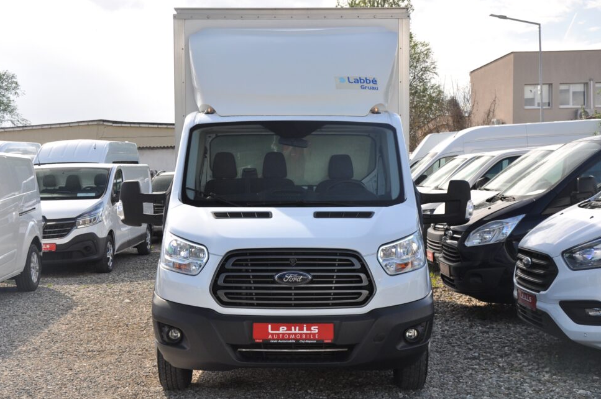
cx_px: 296
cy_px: 196
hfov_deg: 36.9
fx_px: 900
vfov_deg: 25.0
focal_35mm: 54
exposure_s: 1/250
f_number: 8
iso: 400
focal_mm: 34
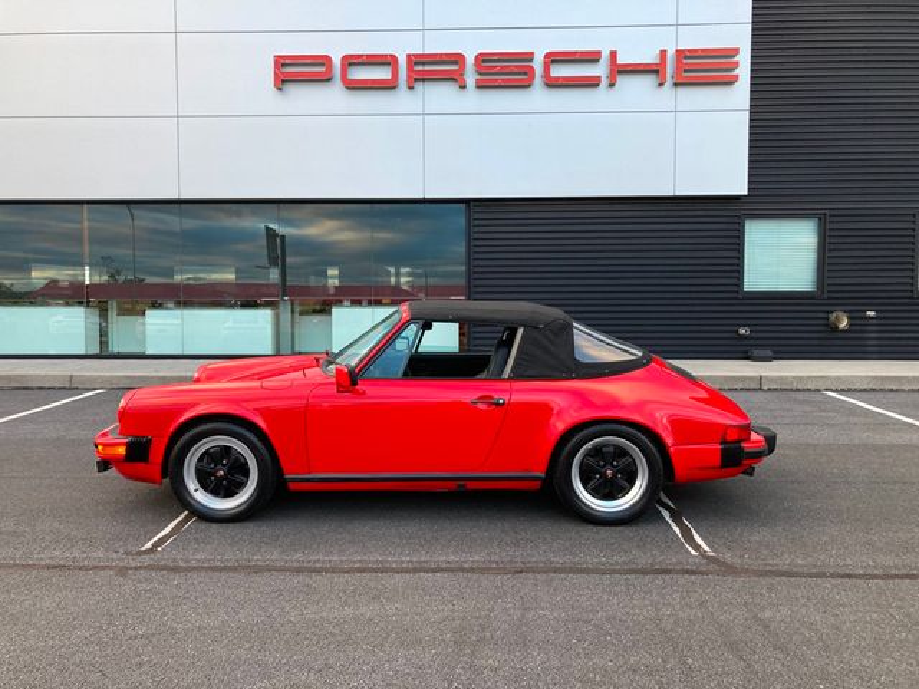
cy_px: 344
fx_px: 743
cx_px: 460
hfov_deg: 63.4
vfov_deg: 49.7
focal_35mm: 28
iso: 50
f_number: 1.8
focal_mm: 3.99
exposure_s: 1/121
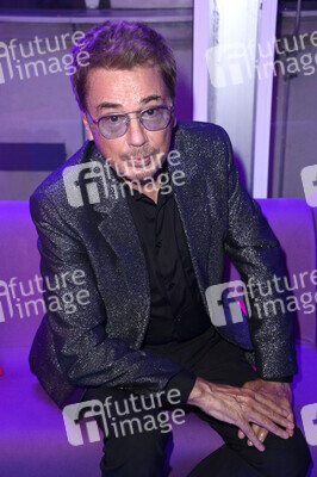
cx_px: 158
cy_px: 238
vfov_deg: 34.5
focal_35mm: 58
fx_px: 767
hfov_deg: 23.3
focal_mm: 58
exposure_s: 1/80
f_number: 5.6
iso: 2500
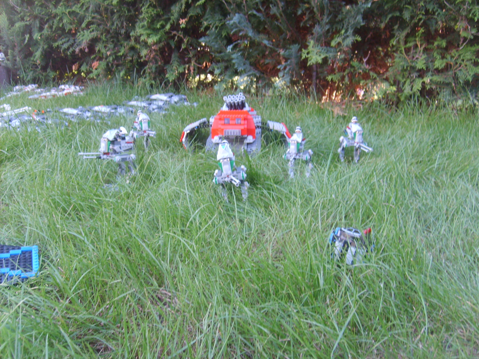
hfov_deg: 52.6
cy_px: 180
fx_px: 484
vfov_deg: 40.7
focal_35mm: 35
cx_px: 240
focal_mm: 5.8
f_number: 2.8
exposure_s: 1/30
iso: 73
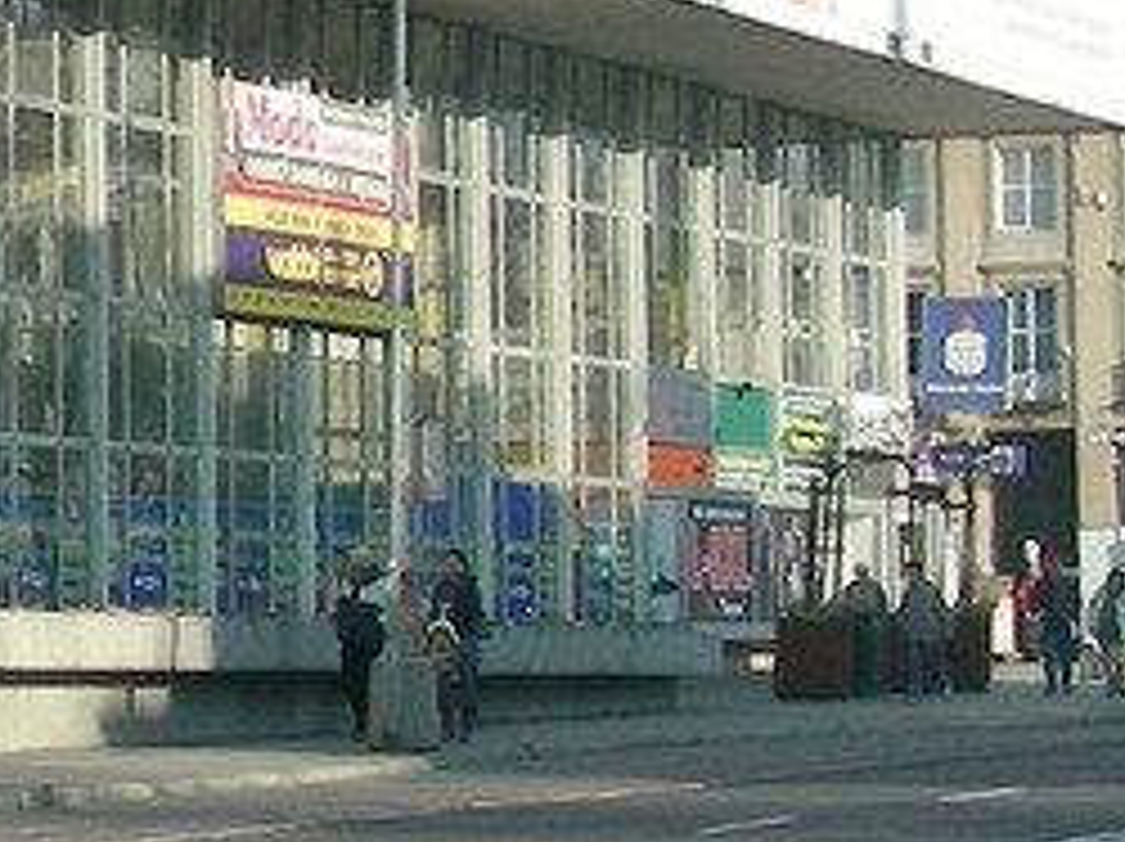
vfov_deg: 7.5
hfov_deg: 9.6
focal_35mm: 197
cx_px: -886
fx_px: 6396
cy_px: 54
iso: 50
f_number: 4
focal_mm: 8
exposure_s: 1/427
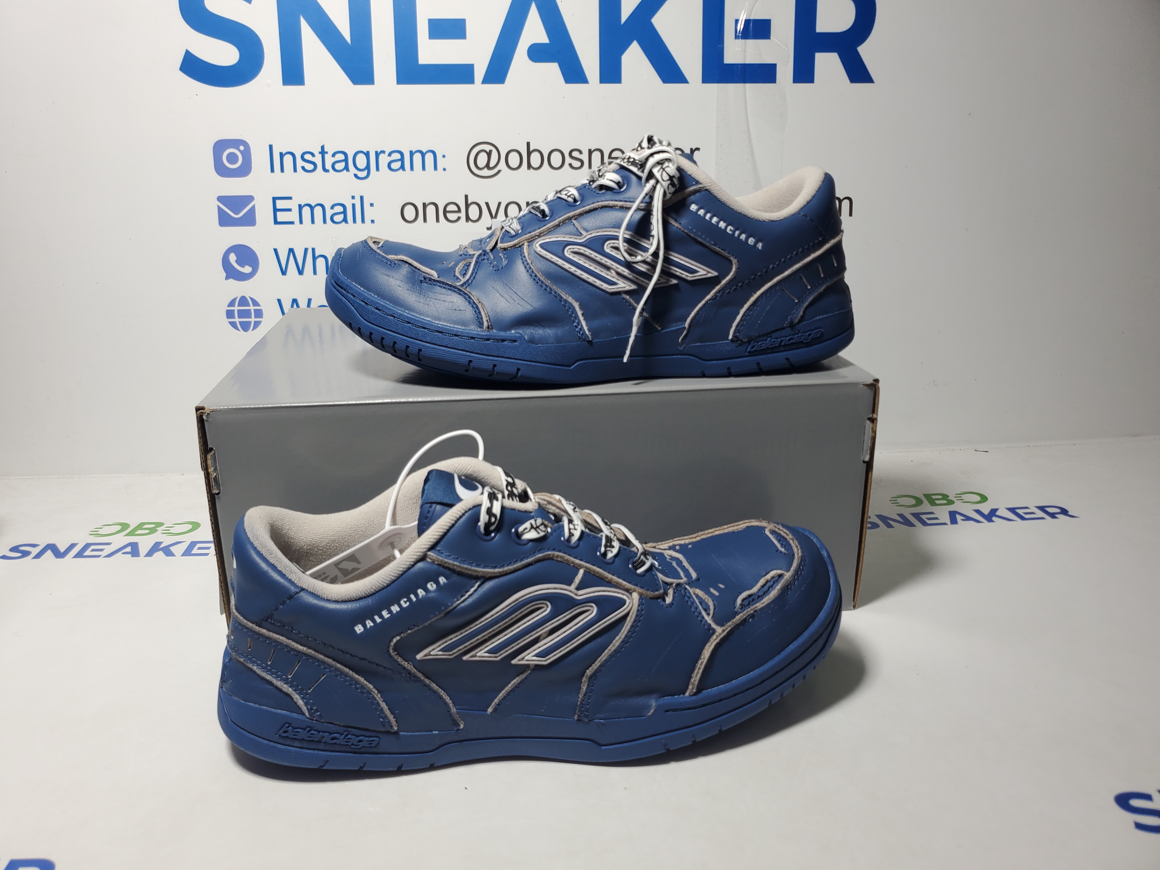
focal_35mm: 26
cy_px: 435
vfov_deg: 53.1
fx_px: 871
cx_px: 580
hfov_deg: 67.3
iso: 50
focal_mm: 4.3
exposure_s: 1/373
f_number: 1.5
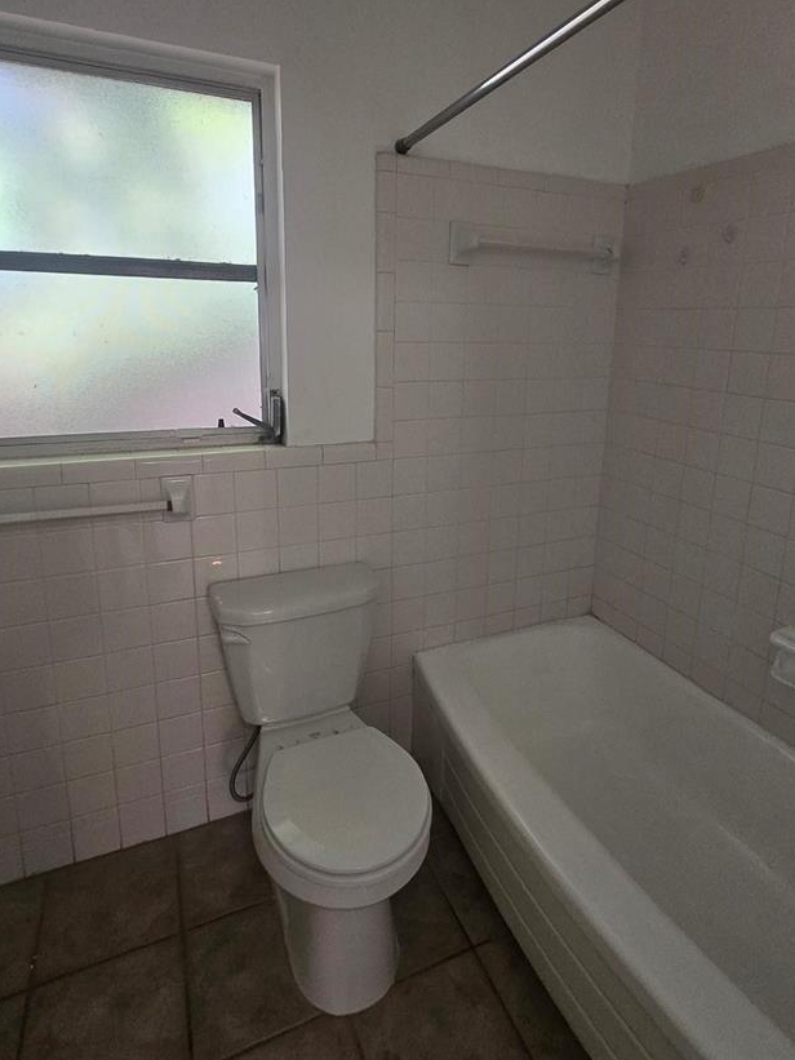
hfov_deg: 68.6
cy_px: 449
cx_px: 431
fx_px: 582
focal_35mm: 19
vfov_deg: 84.1
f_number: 2.2
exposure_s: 1/60
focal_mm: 1.7
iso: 200
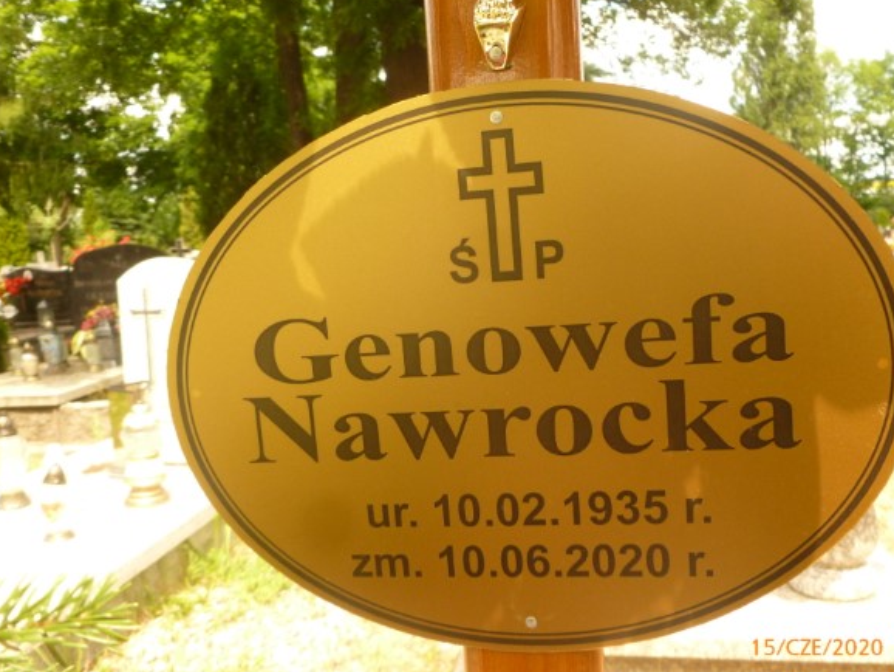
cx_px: 452
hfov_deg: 58.3
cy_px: 350
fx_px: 801
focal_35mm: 31
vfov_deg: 45.5
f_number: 3.3
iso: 200
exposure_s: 1/200
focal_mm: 5
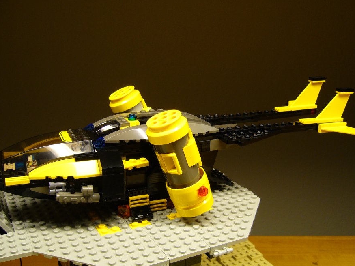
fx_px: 410
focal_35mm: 40
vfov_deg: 35.9
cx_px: 180
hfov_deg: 46.8
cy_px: 129
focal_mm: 5.8
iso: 125
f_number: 2.8
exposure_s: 1/25
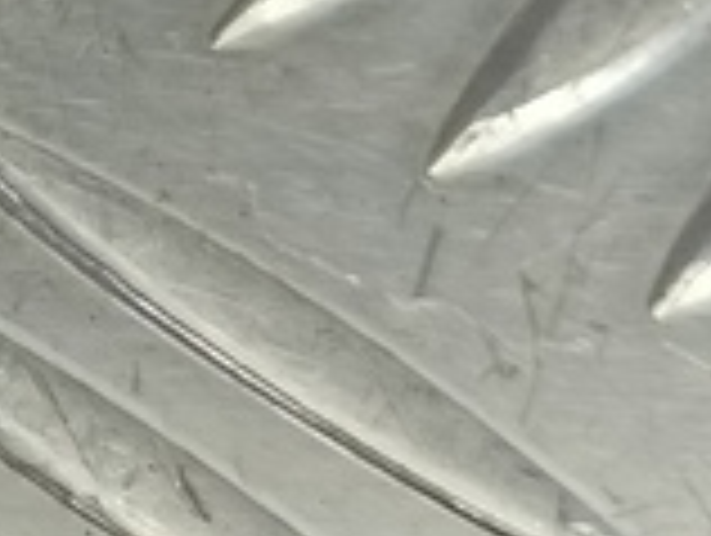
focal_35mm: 149
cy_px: -410
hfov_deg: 10.7
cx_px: -1152
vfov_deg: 9.5
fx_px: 3065
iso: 131
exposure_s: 1/50
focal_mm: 4.11
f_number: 1.6
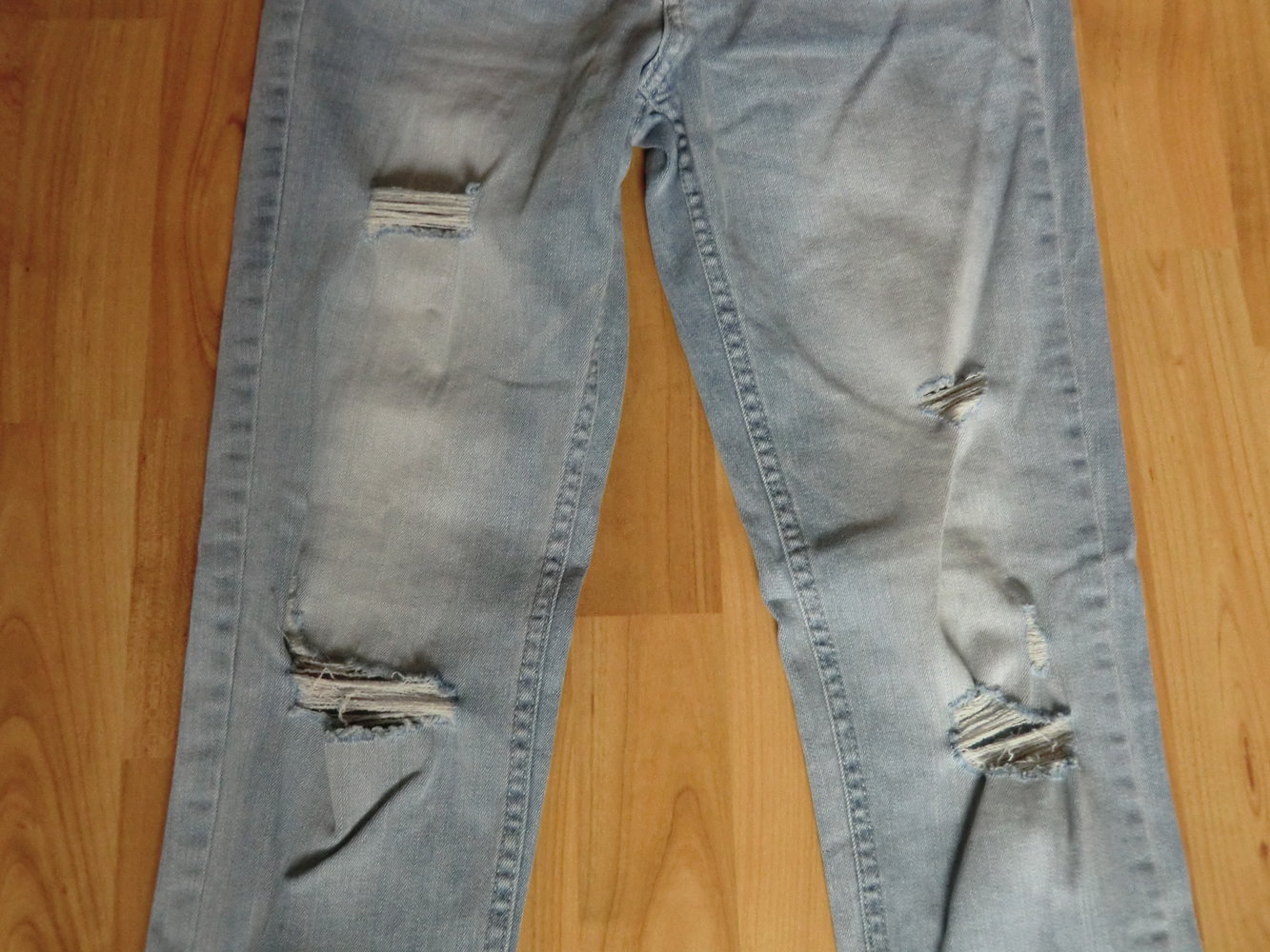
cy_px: 476
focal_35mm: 34
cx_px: 635
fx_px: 1248
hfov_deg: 54.0
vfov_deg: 41.8
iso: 400
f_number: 3.6
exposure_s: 1/30
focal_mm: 6.1
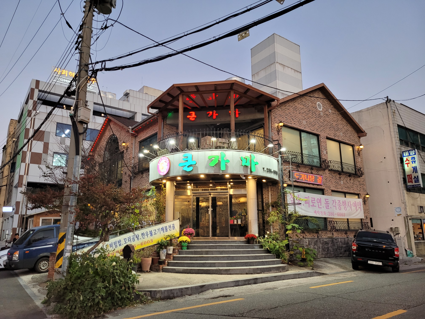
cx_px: 212
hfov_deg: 67.3
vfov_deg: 53.1
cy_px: 160
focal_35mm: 26
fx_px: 319
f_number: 1.8
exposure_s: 1/120
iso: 320
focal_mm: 5.4
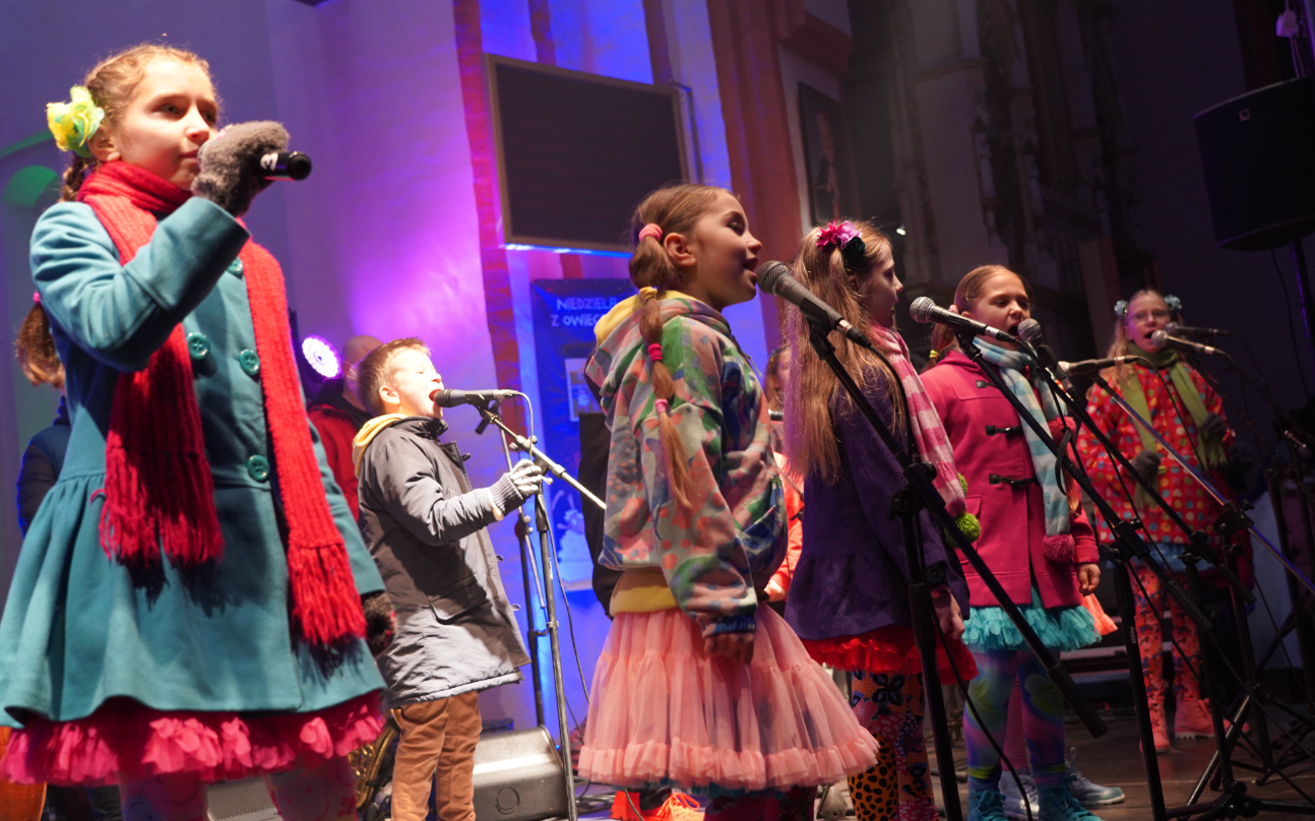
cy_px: 415
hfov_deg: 47.2
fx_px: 1505
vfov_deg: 30.5
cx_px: 656
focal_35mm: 42
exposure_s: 1/160
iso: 3200
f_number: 4
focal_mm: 41
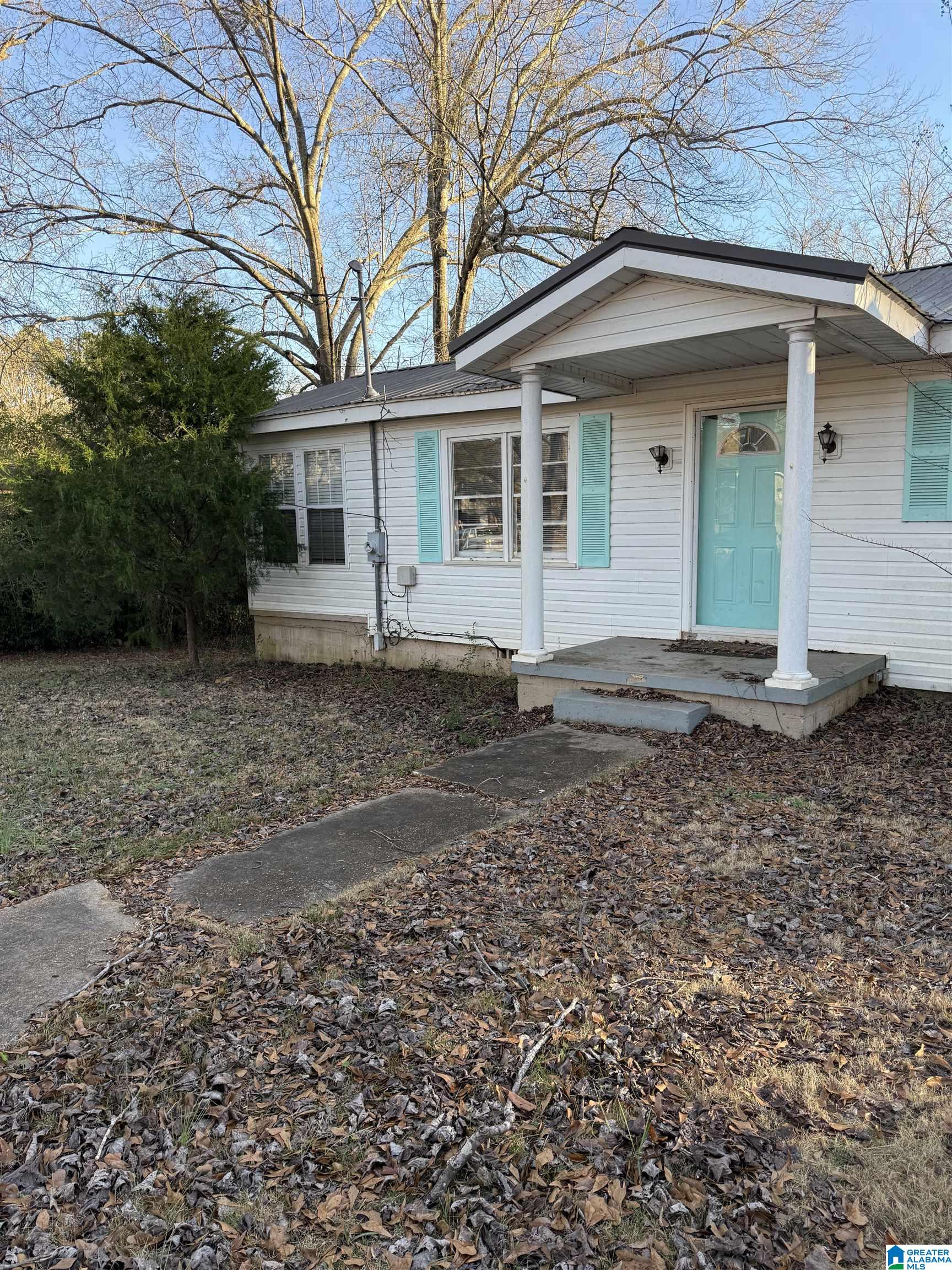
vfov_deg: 71.6
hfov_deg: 56.8
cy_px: 635
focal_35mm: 24
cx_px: 476
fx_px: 880
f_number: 1.78
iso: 100
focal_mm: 6.76
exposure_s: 1/563
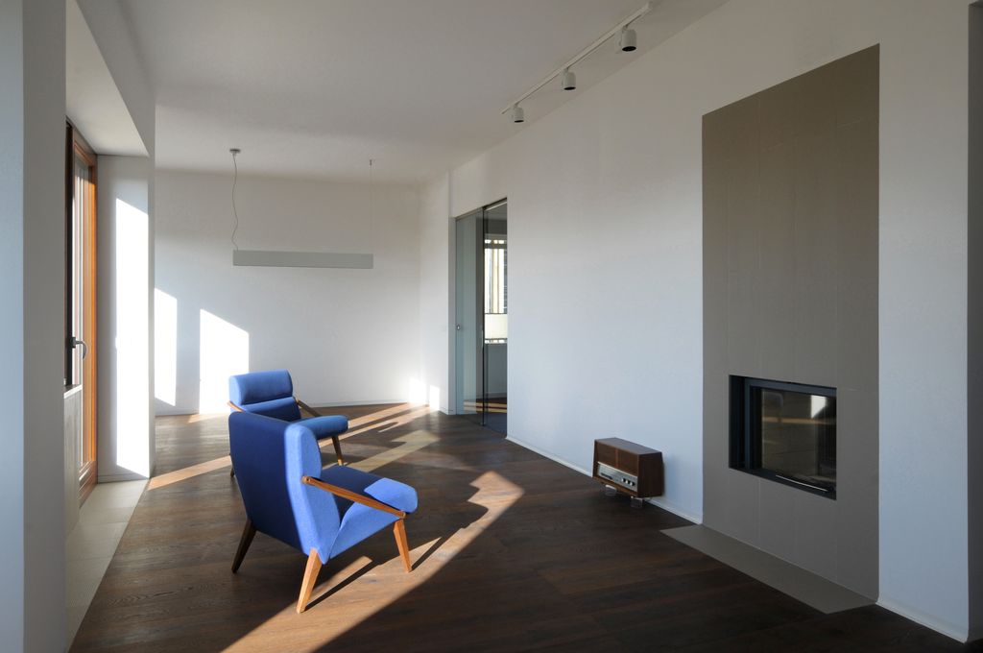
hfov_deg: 77.4
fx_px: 614
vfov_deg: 56.0
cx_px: 492
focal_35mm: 22
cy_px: 326
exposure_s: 1/40
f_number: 11
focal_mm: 15
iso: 200
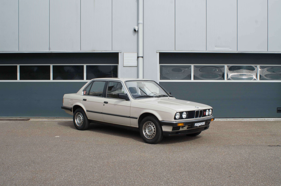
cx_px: 140
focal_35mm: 42
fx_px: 327
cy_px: 93
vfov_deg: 31.8
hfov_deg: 46.5
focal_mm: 28
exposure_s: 1/500
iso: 500
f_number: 11
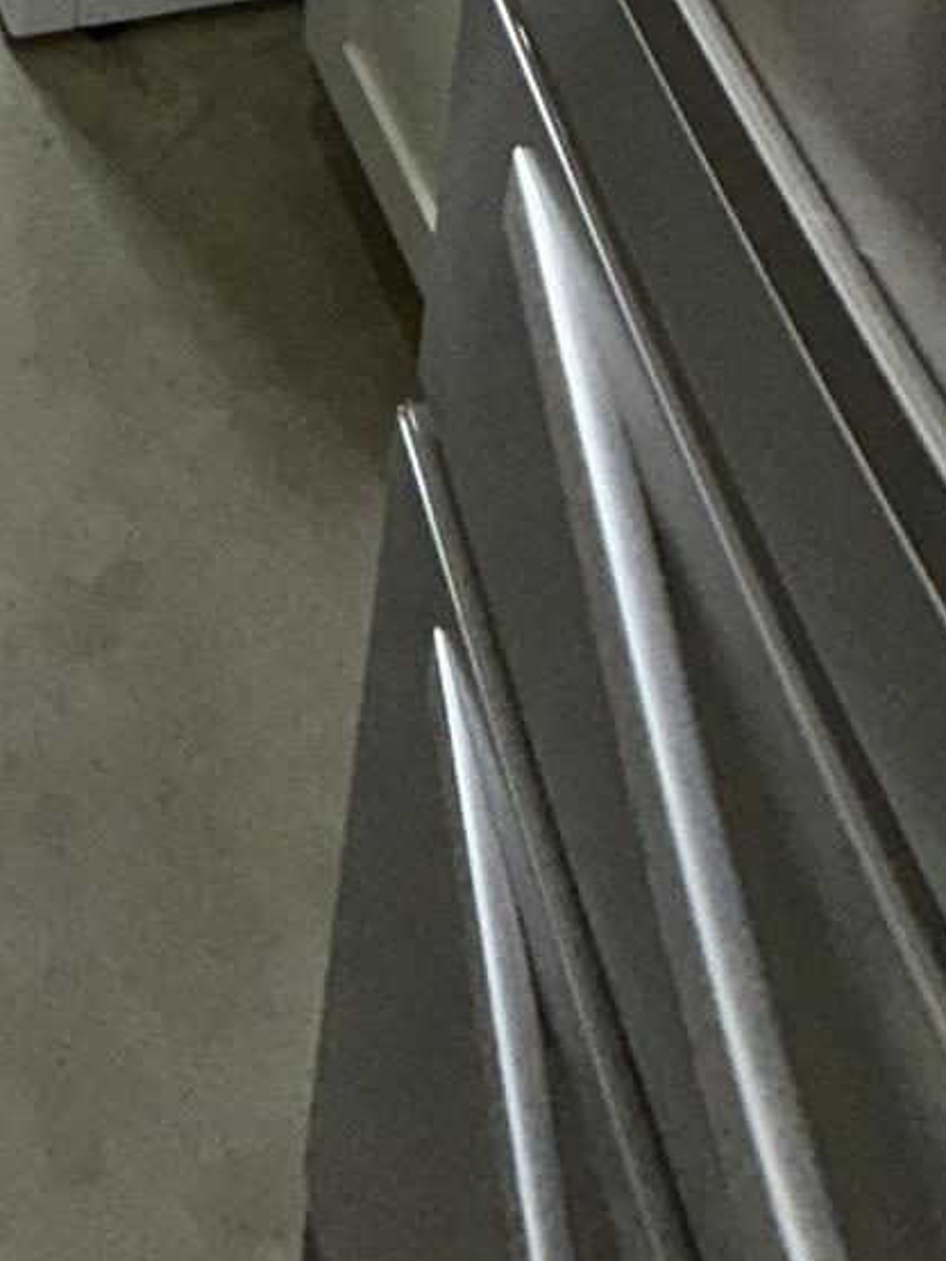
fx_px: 2113
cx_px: -75
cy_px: -1148
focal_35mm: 58
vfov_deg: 20.2
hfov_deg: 23.8
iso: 64
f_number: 2.2
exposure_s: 1/60
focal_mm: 2.22
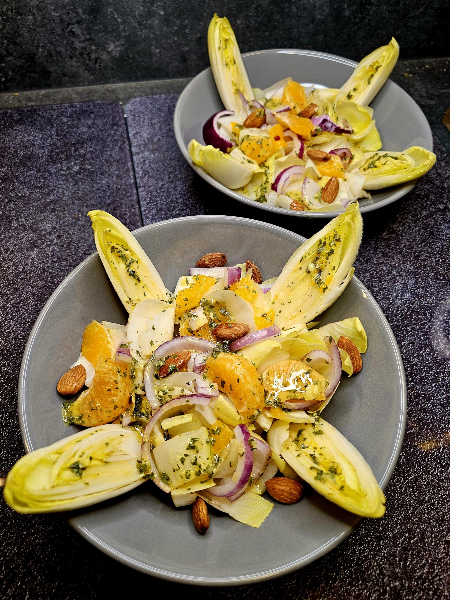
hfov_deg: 58.9
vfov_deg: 73.9
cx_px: 225
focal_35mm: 23
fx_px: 399
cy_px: 300
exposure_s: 1/50.3
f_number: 1.7
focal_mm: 6.3
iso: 50
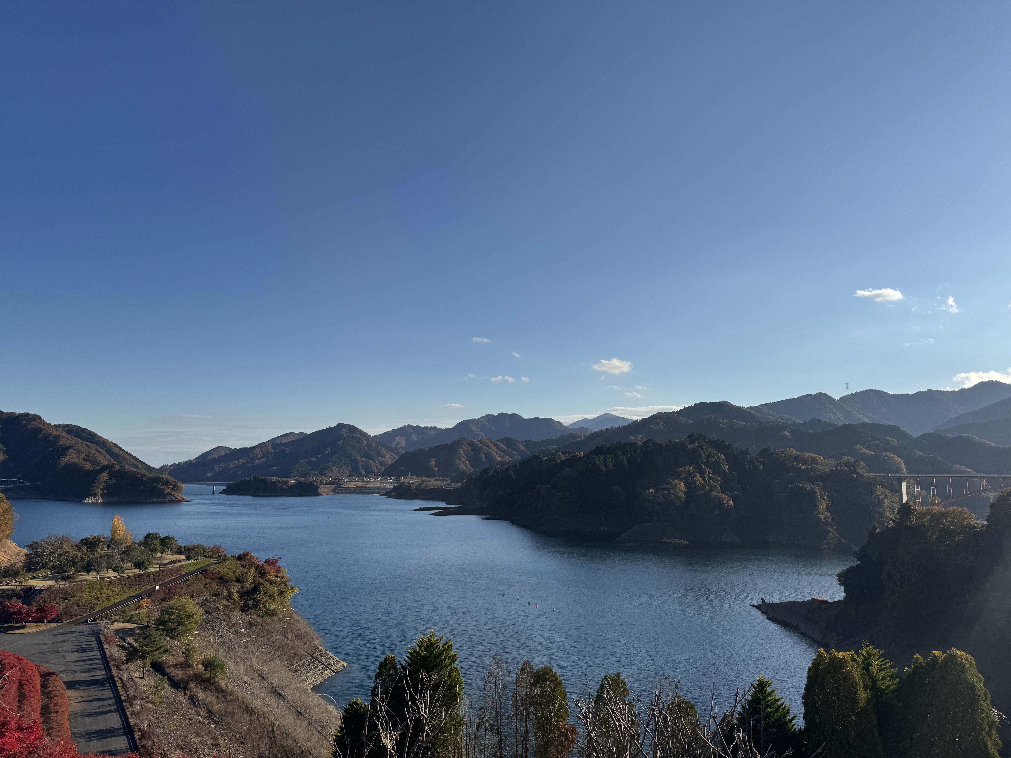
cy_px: 379
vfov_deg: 56.8
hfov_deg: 71.6
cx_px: 506
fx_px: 701
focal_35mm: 24
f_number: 1.78
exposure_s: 1/7937
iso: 80
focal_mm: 6.76
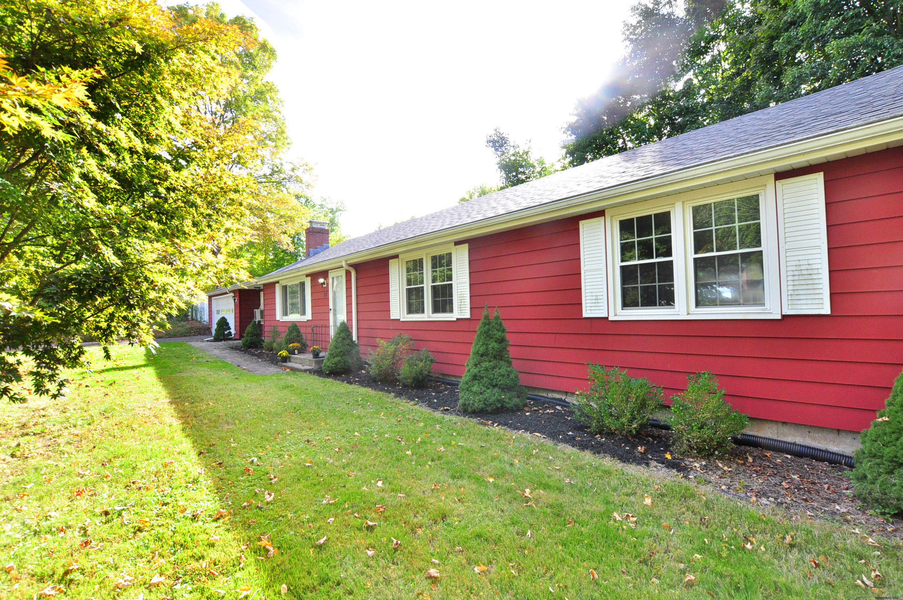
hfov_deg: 95.1
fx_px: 413
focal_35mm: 16
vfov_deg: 71.9
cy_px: 300
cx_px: 452
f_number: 8
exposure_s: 1/160
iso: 1000
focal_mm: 11
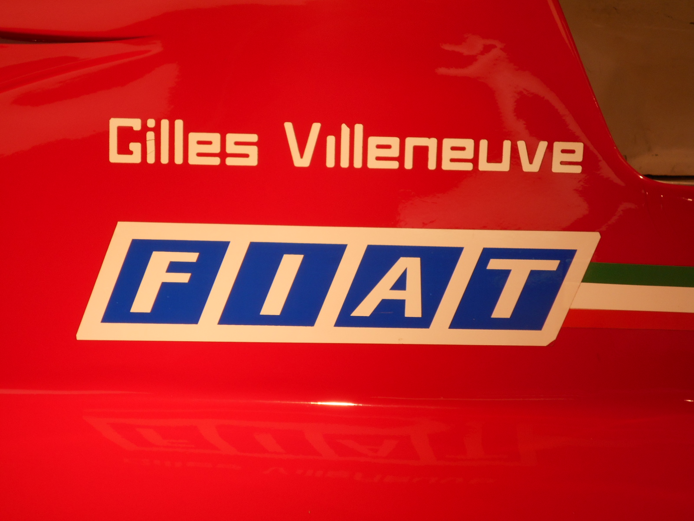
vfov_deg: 22.3
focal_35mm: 66
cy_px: 260
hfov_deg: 29.4
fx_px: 1323
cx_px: 347
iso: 110
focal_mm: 11.6
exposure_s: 1/30
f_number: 5.3
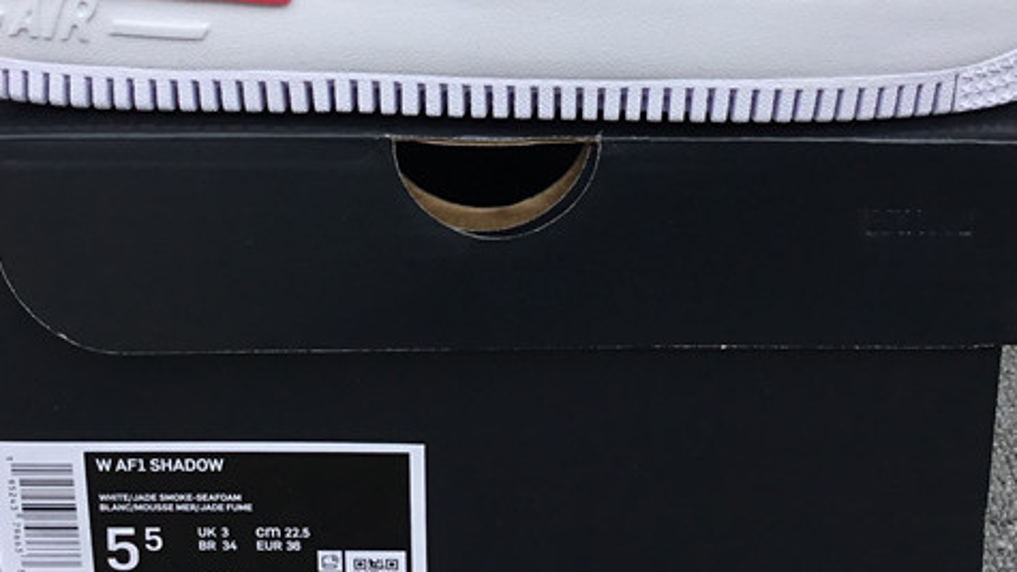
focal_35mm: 64
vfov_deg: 18.3
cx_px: 501
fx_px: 1726
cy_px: 1
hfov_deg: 32.8
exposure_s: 1/886
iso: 25
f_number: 2.4
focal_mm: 3.3
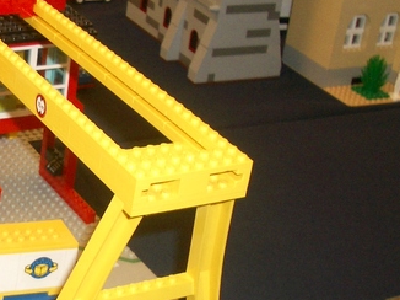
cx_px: -15
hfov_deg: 21.8
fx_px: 993
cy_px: 195
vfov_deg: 17.1
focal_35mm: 86
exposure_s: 1/60
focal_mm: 5.8
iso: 100
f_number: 2.6
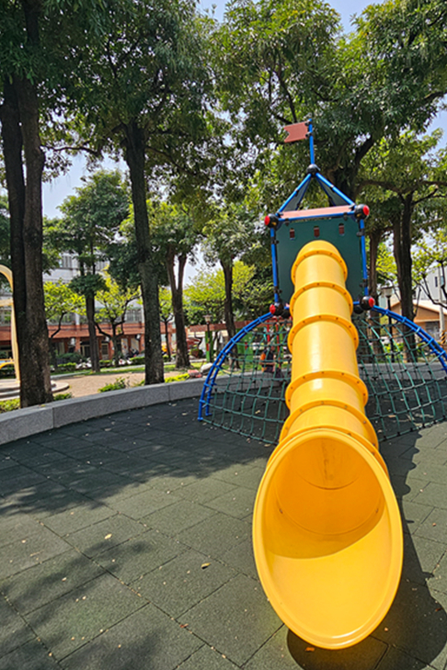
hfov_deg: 63.7
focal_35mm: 19
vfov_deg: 86.9
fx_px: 354
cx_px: 277
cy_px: 331
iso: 50
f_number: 2.2
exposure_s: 1/1215
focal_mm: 2.2
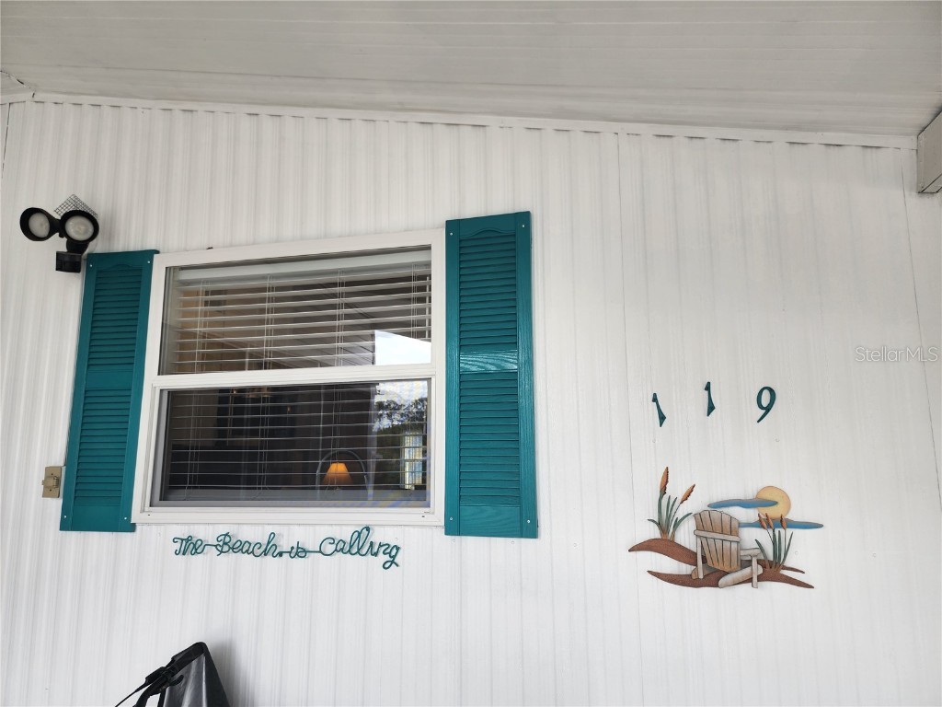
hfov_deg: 73.9
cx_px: 471
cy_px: 354
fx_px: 626
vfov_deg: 58.9
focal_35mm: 23
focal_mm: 6.4
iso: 16
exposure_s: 1/180
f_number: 1.8
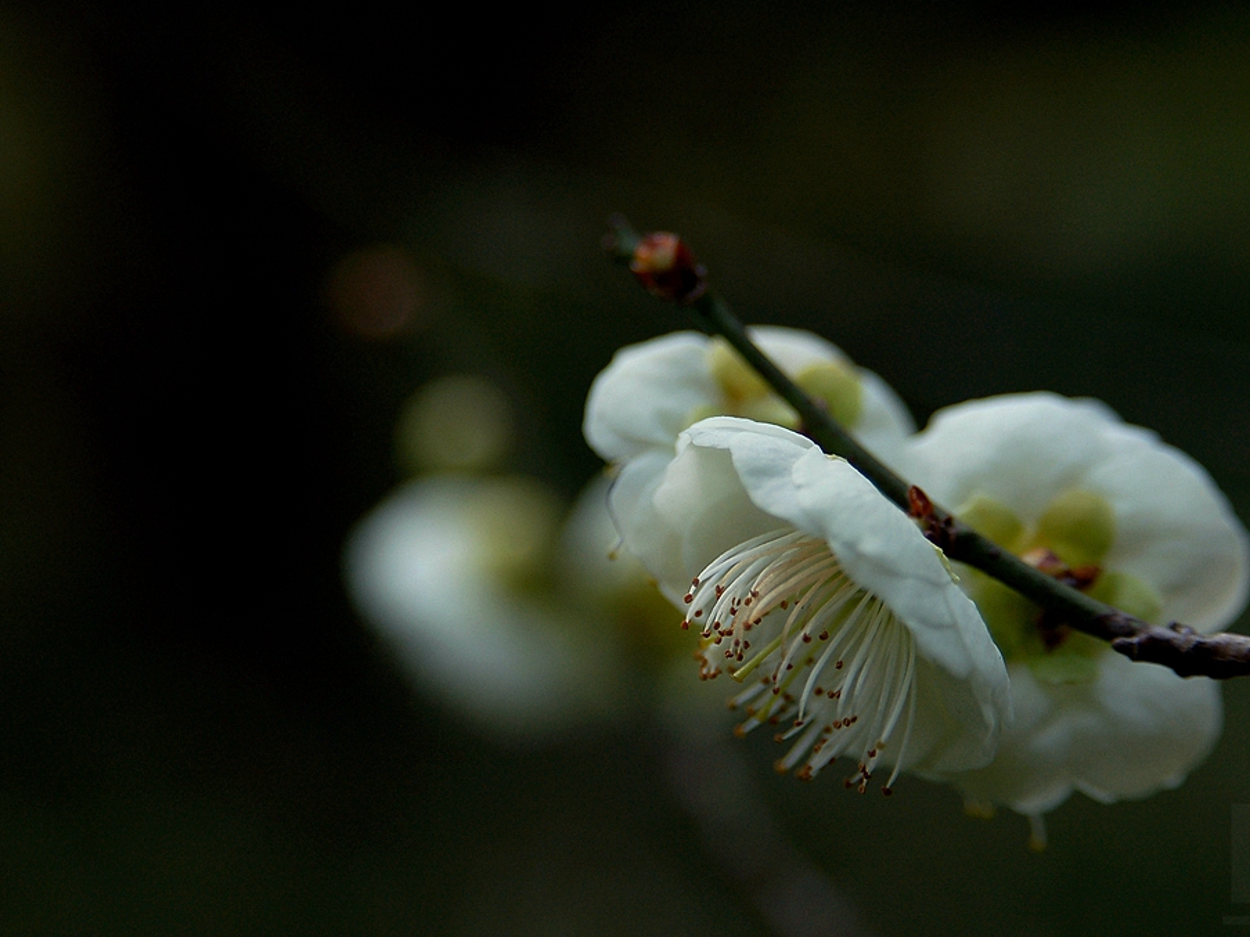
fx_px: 4425
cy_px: 467
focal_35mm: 123
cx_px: 622
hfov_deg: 16.1
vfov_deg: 12.1
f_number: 5
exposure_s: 1/1000
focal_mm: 75
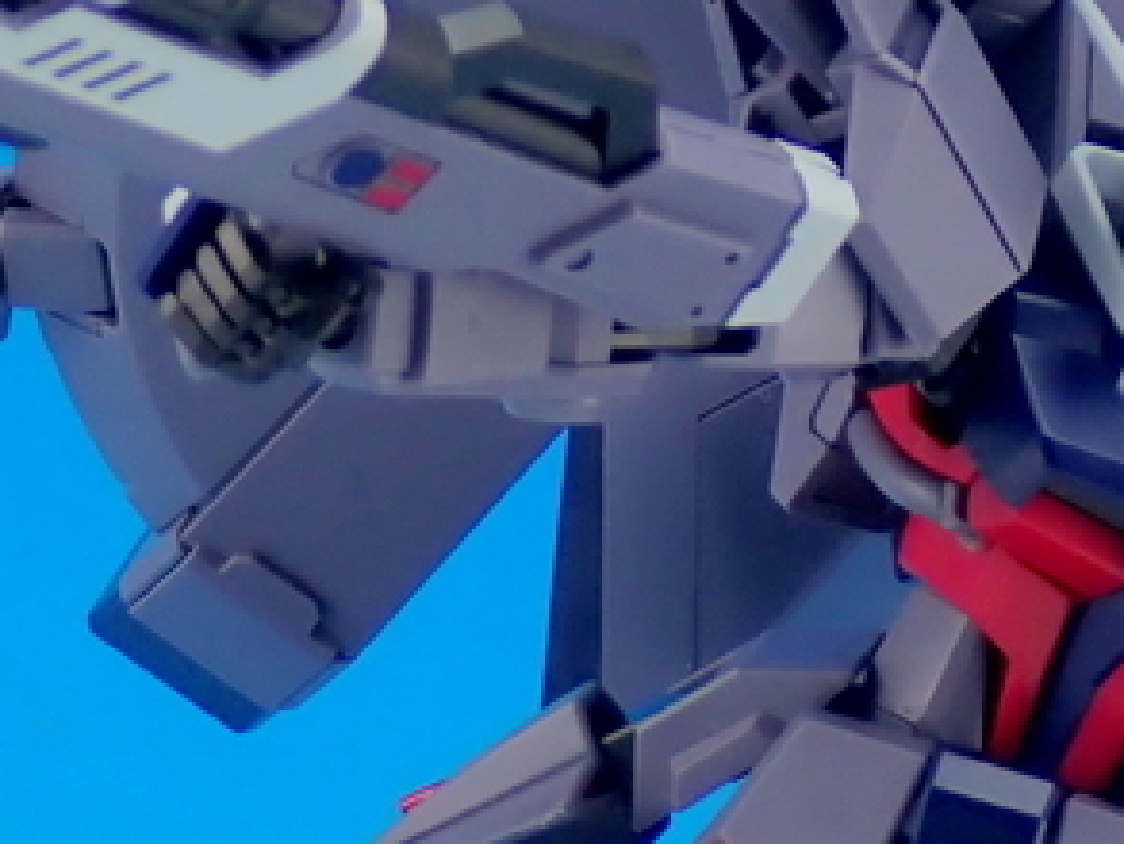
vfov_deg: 5.5
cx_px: 687
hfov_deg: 7.4
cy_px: 483
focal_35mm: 269
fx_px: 8738
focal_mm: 13.65
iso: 100
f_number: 4.1
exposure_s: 1/15
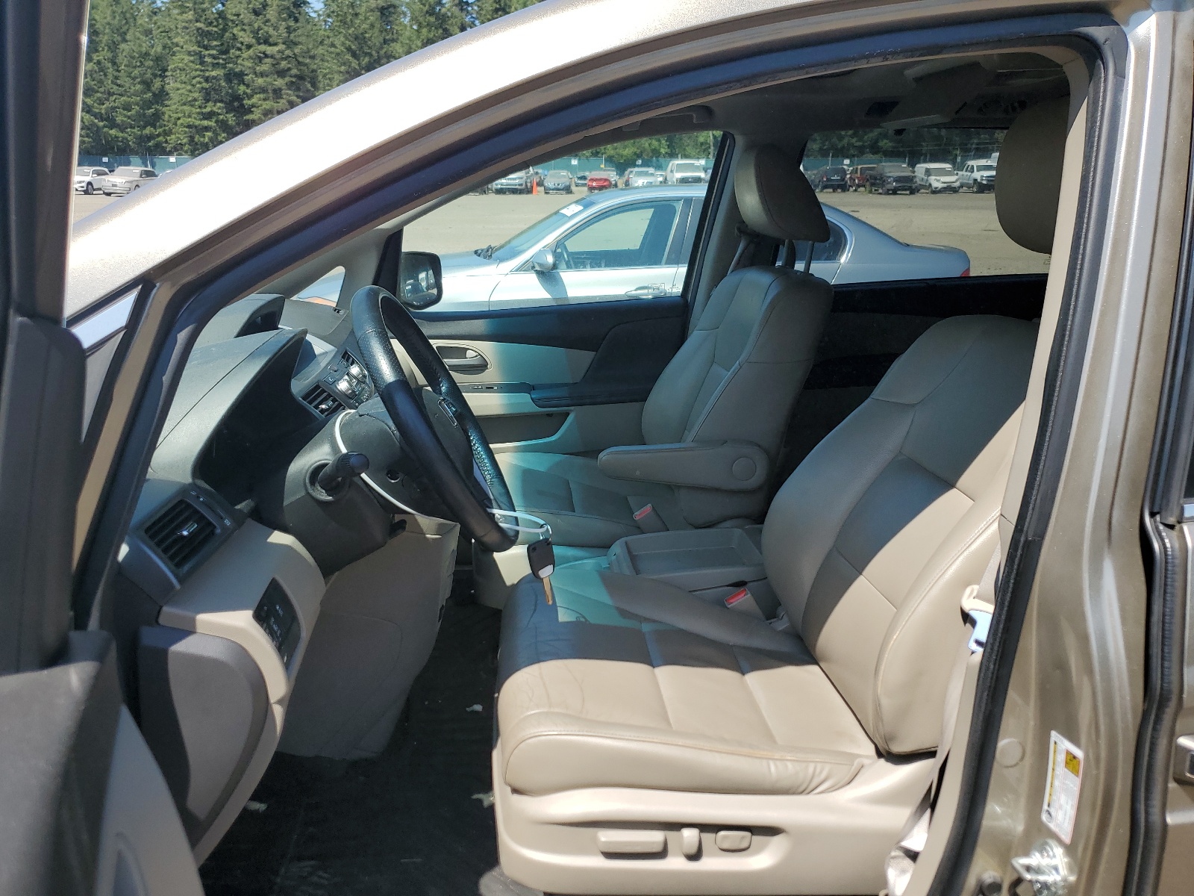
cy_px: 448
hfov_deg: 67.3
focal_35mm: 26
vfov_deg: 53.1
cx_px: 597
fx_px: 897
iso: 50
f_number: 1.5
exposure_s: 1/2000
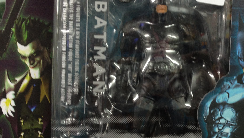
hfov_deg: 34.4
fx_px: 388
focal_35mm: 60
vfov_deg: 20.0
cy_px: 82
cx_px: 171
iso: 100
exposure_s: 1/20
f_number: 2.4
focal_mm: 4.28
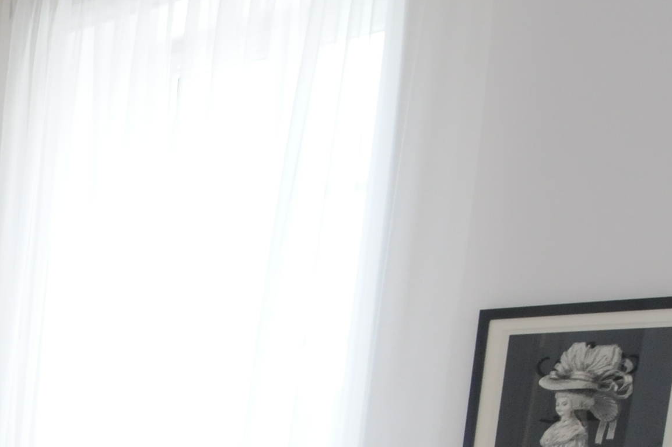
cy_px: 760
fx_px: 1249
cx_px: -243
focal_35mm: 67
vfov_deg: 17.2
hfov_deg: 25.2
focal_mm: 12
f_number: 6.3
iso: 800
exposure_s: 1/60
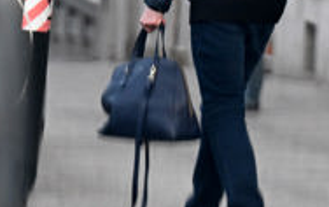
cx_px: 248
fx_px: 6706
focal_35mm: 747
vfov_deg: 1.8
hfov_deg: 2.8
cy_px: -26
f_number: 5.6
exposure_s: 1/200
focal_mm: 200
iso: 2500
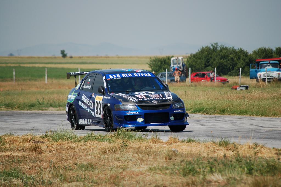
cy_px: 94
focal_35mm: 300
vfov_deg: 4.6
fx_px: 2340
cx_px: 140
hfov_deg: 6.9
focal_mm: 200
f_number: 5.6
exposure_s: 1/1250
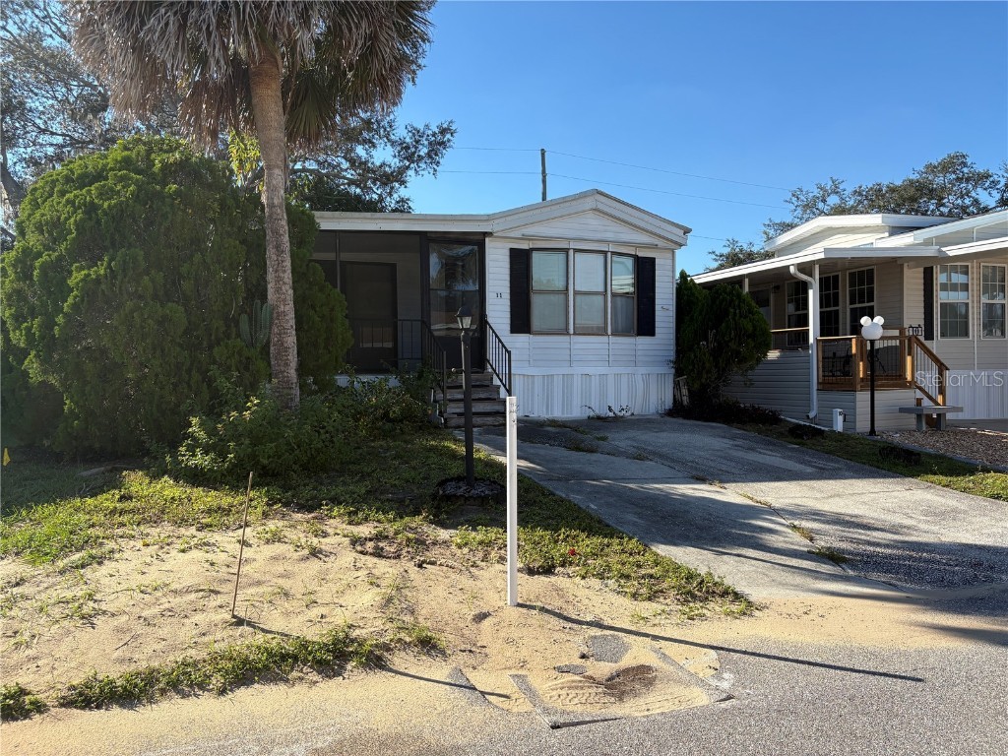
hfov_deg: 67.3
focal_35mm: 26
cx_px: 504
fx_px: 757
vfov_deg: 53.1
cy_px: 378
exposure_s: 1/2208
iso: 50
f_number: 1.6
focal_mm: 5.96
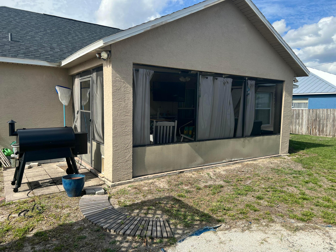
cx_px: 168
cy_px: 126
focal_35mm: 26
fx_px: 252
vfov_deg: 53.1
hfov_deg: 67.3
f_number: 1.5
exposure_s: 1/2571
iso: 50
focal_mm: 5.7
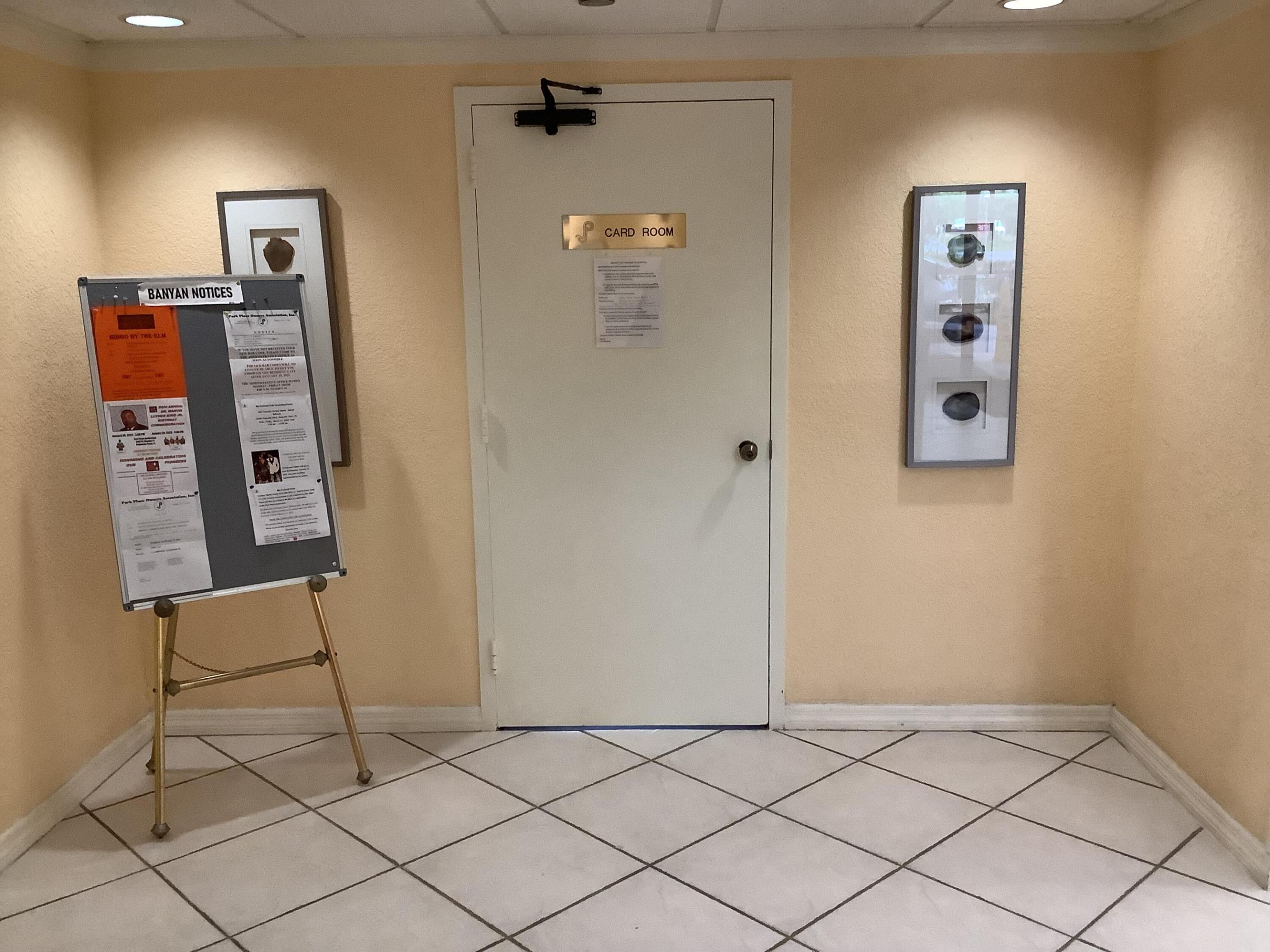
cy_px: 476
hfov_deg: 58.4
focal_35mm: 31
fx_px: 1137
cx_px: 635
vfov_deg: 45.4
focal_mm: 3.3
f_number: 2.4
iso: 250
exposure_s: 1/60
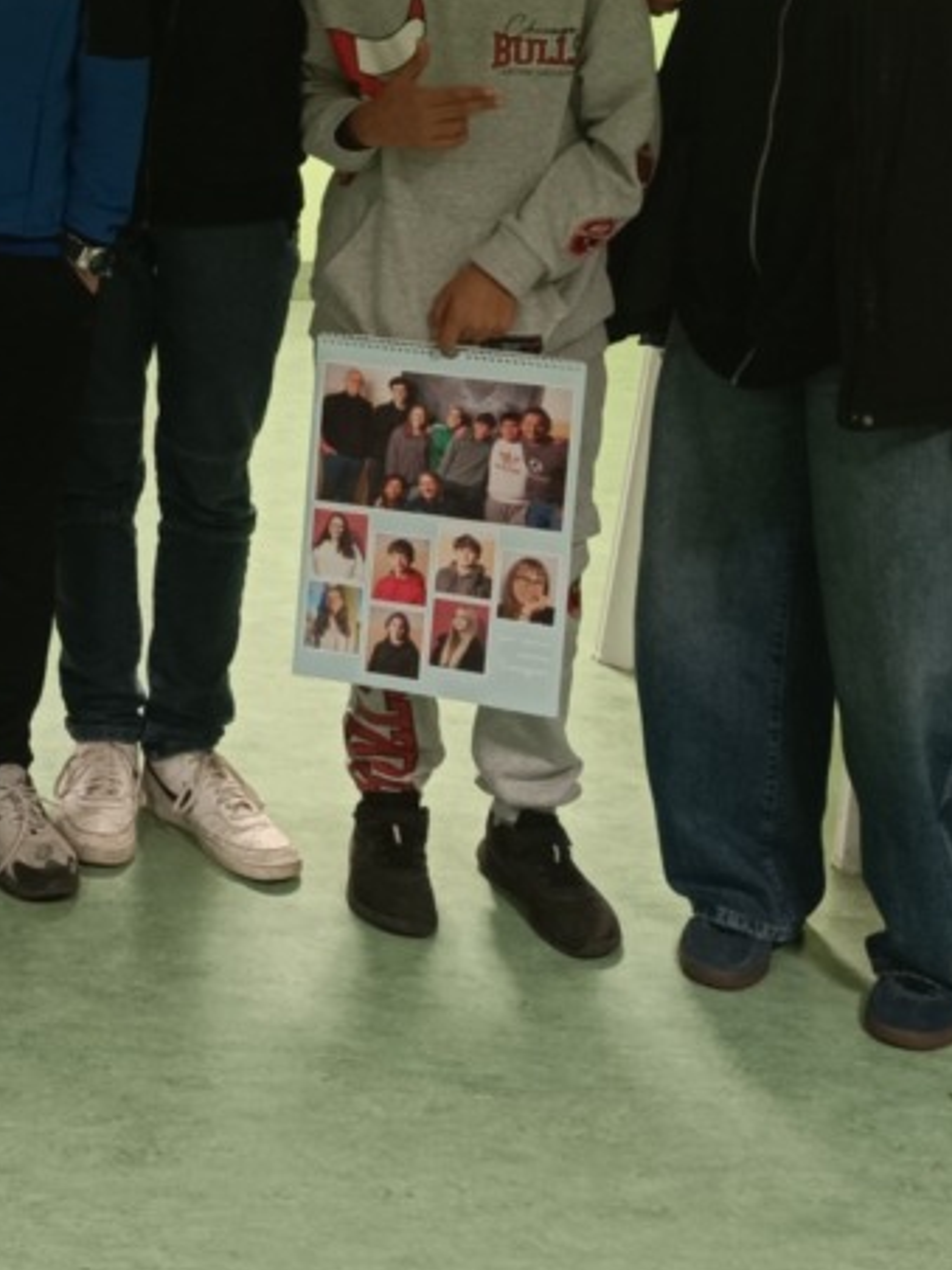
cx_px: -494
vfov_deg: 27.2
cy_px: 56
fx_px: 2493
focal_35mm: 68
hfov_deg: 18.9
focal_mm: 5.59
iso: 524
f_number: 1.88
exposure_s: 1/33.3
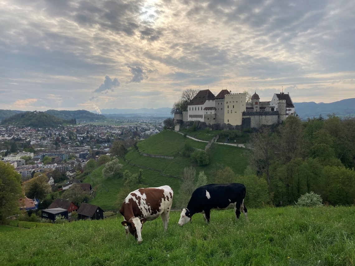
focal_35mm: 28
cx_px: 178
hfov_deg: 63.4
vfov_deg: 49.7
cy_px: 133
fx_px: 287
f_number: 1.8
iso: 20
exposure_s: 1/1799
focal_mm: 3.99
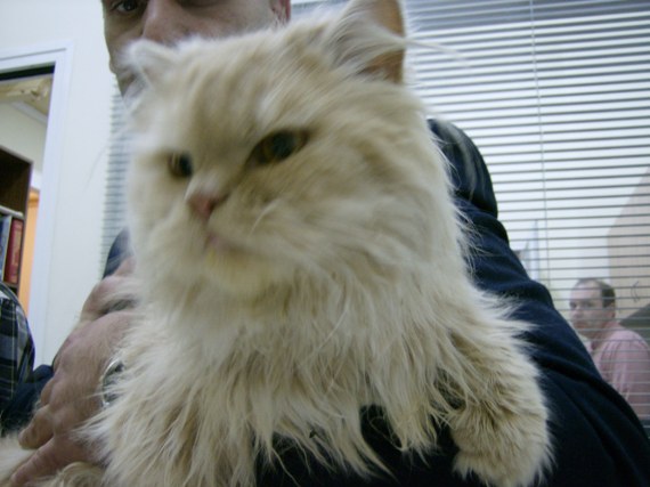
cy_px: 244
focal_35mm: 36
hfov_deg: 51.4
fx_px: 676
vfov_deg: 39.6
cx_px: 325
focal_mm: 6
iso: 200
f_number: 2.8
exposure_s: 1/21
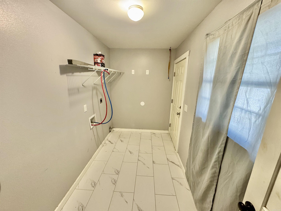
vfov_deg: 85.7
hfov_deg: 102.1
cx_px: 140
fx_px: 114
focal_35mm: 14
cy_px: 106
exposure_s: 1/60
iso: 500
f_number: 2.2
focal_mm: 2.22
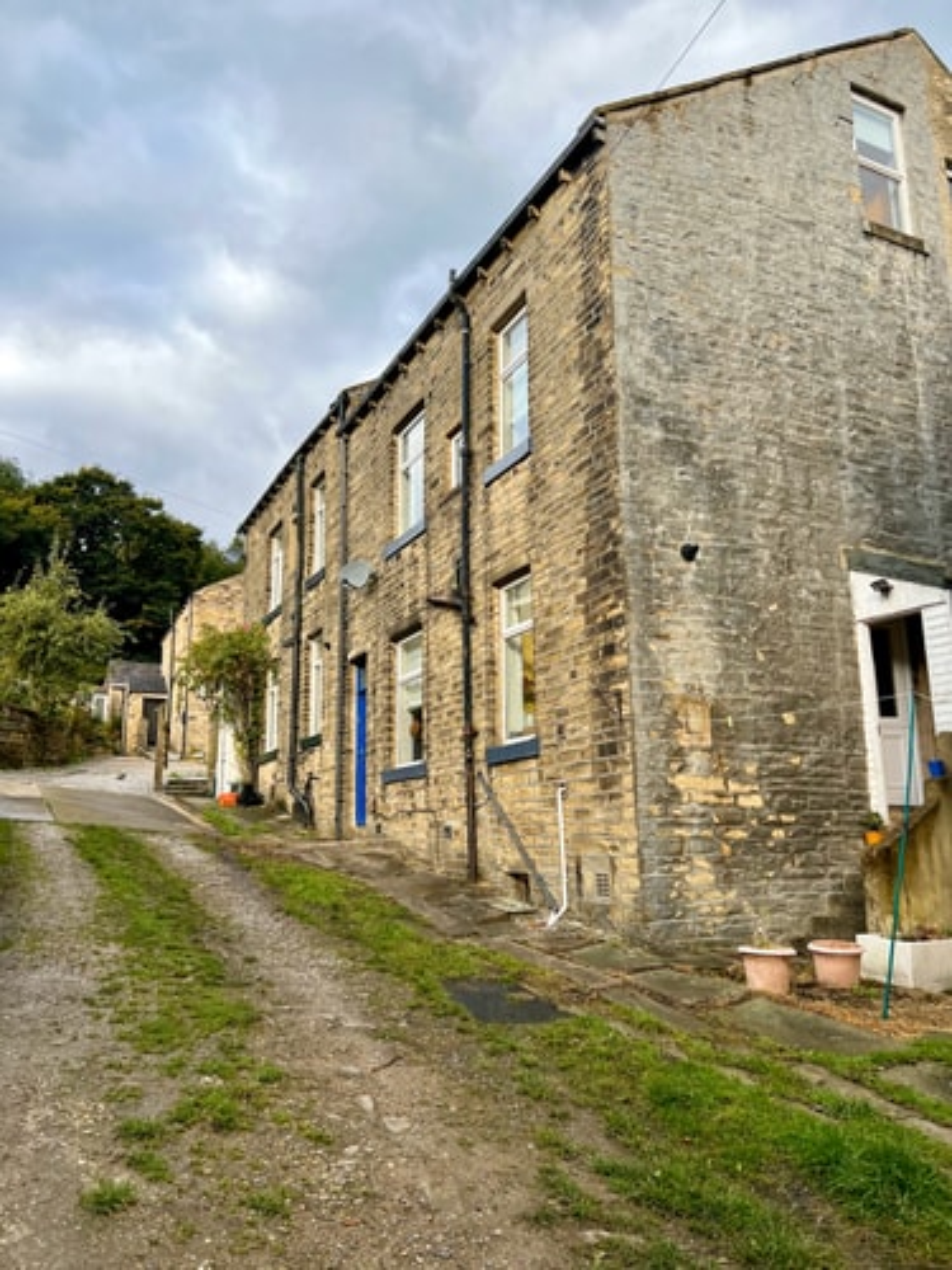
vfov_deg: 67.3
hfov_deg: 53.1
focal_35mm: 26
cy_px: 635
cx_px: 476
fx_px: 953
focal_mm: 5.7
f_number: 1.5
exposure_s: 1/873
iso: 50
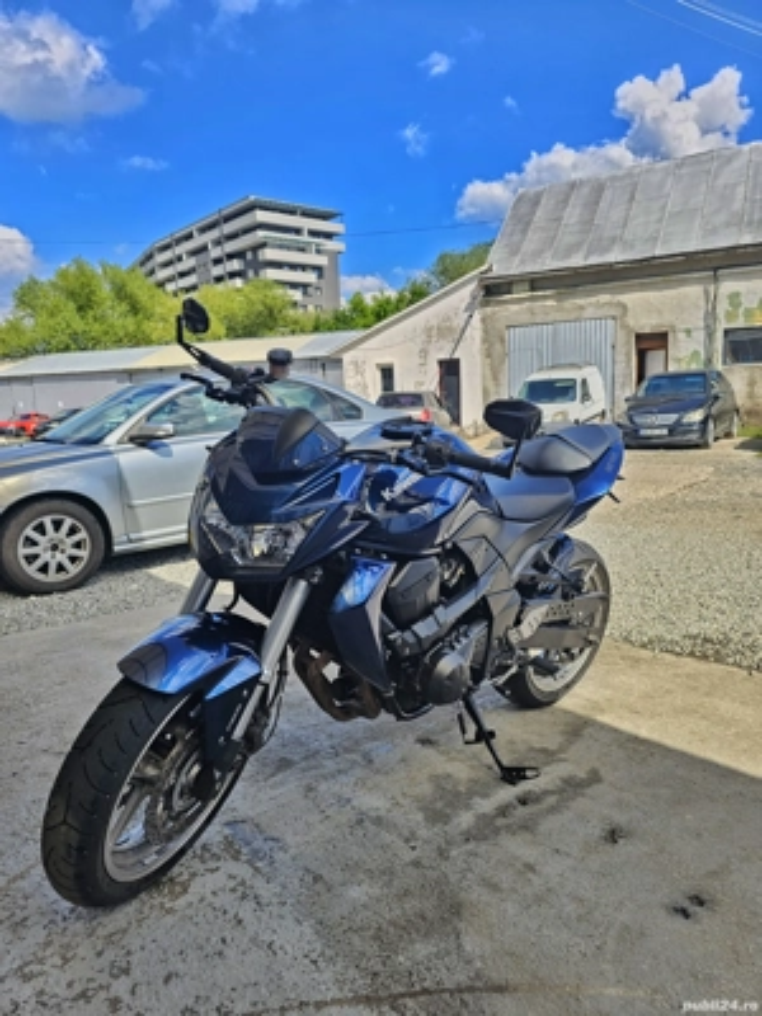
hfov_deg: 58.9
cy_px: 508
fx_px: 675
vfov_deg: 73.9
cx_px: 381
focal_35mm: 23
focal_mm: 6.3
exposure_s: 1/179
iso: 10
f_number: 1.7
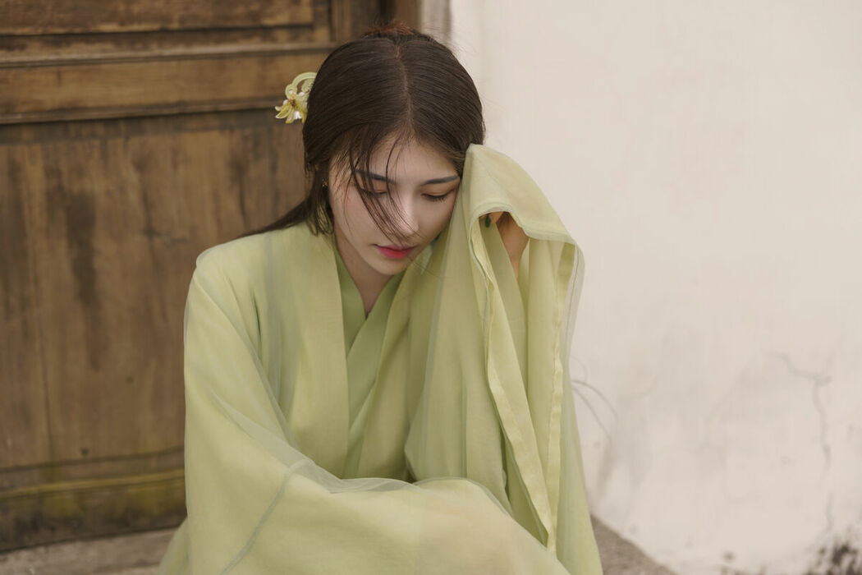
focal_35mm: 70
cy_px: 288
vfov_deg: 19.5
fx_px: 1676
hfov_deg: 28.8
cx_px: 431
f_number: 4
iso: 100
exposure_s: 1/320
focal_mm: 70
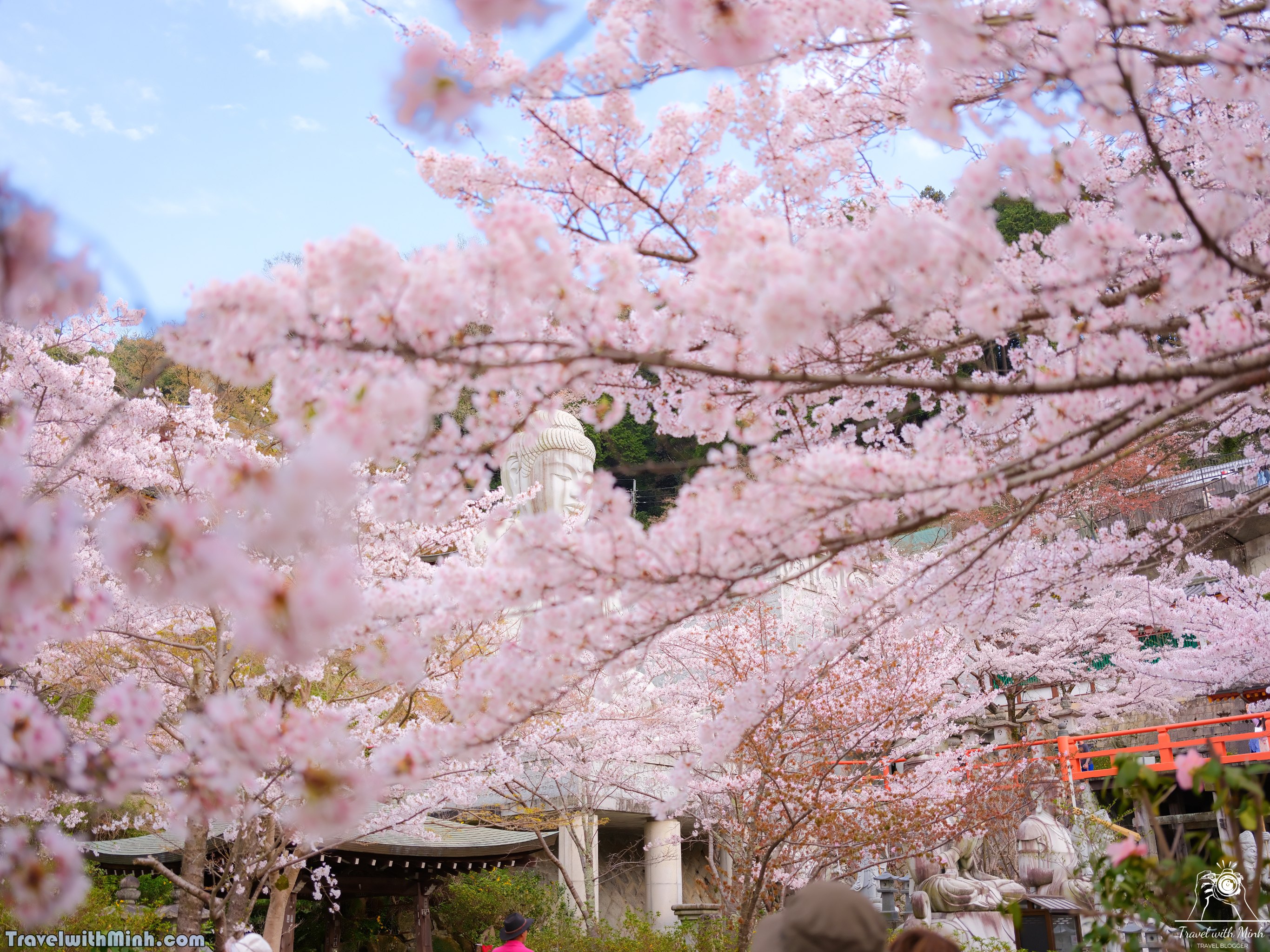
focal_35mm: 36
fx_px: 1321
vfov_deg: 39.7
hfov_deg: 51.4
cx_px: 635
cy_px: 476
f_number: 2.8
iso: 200
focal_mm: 45
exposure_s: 1/420
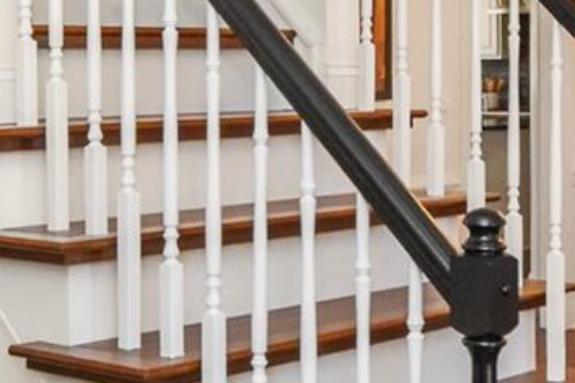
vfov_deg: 15.4
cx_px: 337
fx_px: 1389
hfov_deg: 23.4
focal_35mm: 87
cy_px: 11
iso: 800
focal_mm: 10
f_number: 5.6
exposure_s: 1/125
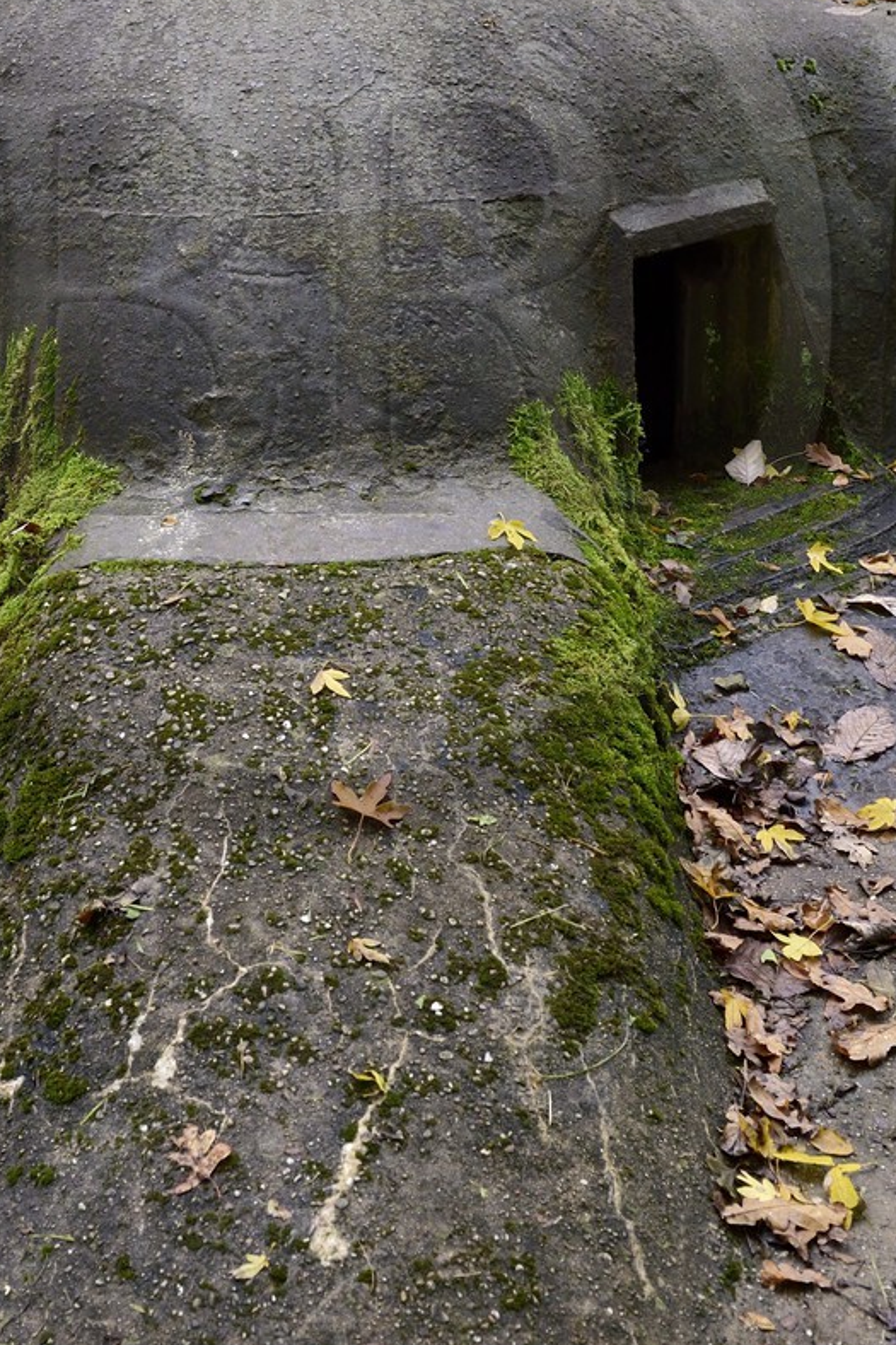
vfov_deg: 28.7
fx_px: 2577
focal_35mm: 69
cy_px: 306
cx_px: 305
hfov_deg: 19.7
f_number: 6.3
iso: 400
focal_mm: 34
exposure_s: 1/100
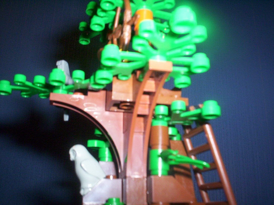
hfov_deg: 49.0
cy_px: 102
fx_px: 301
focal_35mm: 38
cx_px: 137
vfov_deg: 37.7
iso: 140
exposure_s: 1/60
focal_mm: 4.99
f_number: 4.5
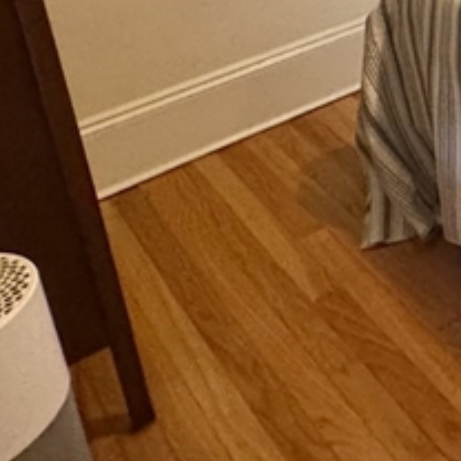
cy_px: -142
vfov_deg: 24.5
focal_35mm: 61
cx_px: 813
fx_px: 919
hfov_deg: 20.5
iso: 500
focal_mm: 2.22
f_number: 2.2
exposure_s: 1/60
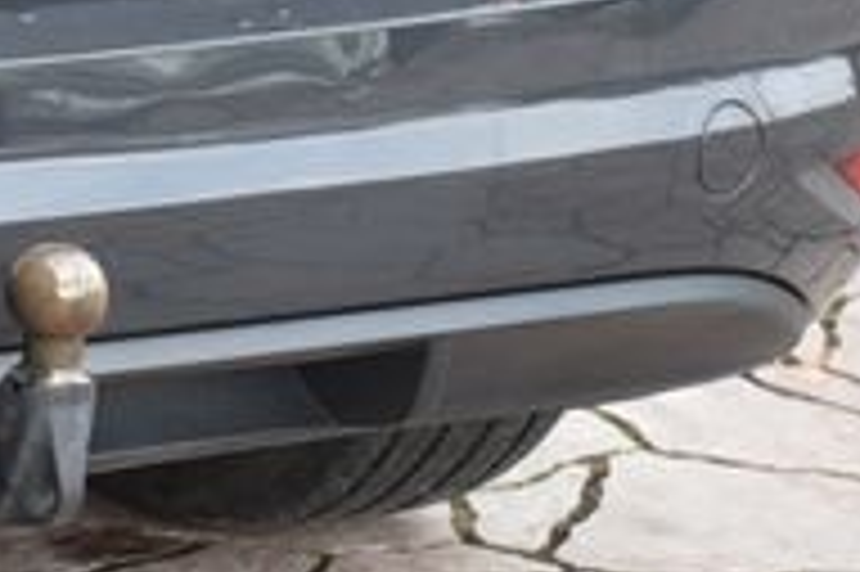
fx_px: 6659
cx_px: -1063
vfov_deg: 4.8
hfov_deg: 7.0
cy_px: -649
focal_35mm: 279
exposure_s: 1/200
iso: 500
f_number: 7.1
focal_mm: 52
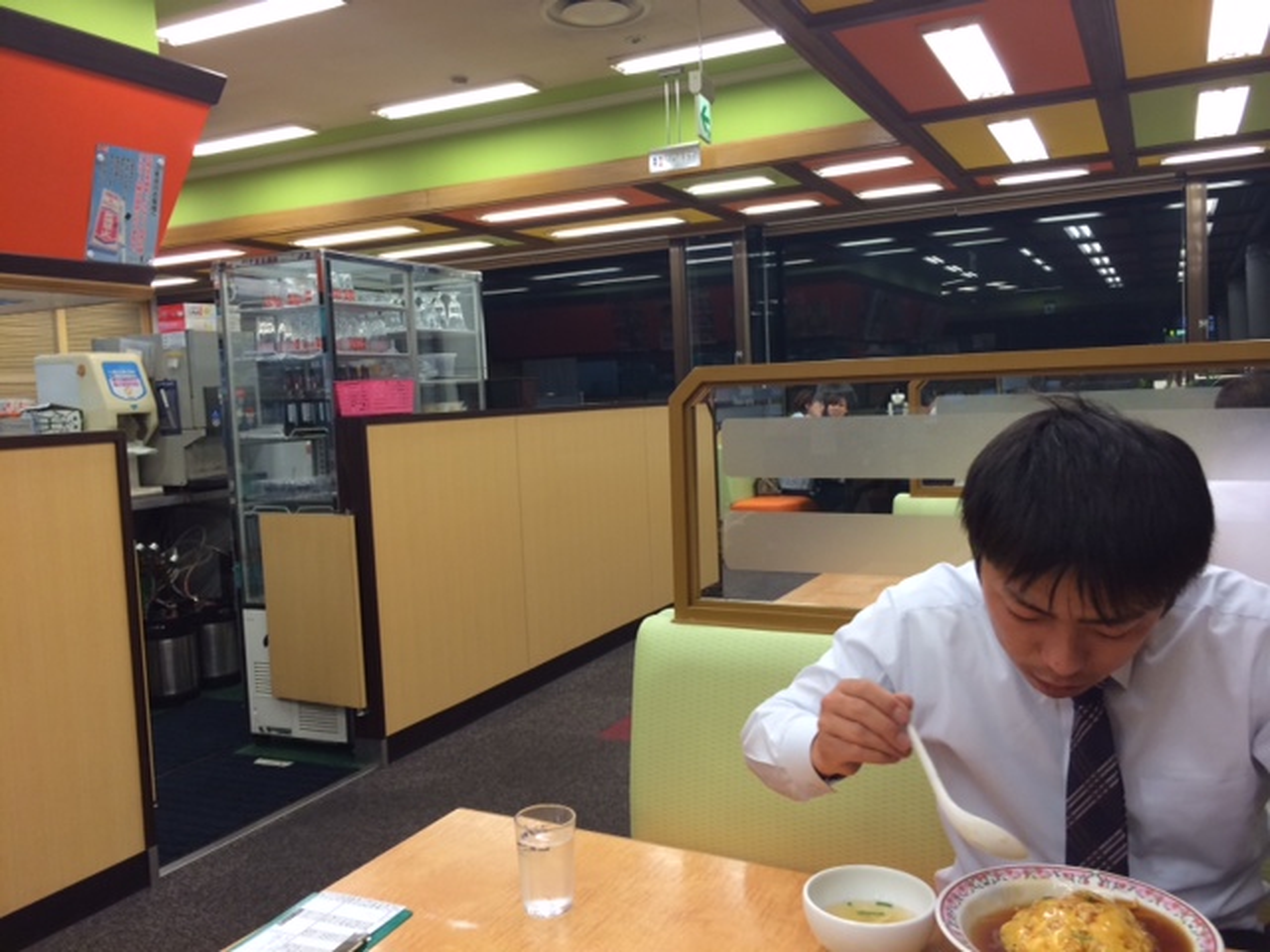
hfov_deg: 60.0
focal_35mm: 30
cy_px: 476
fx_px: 1101
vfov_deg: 46.8
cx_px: 635
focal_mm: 4.12
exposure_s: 1/30
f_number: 2.2
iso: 40
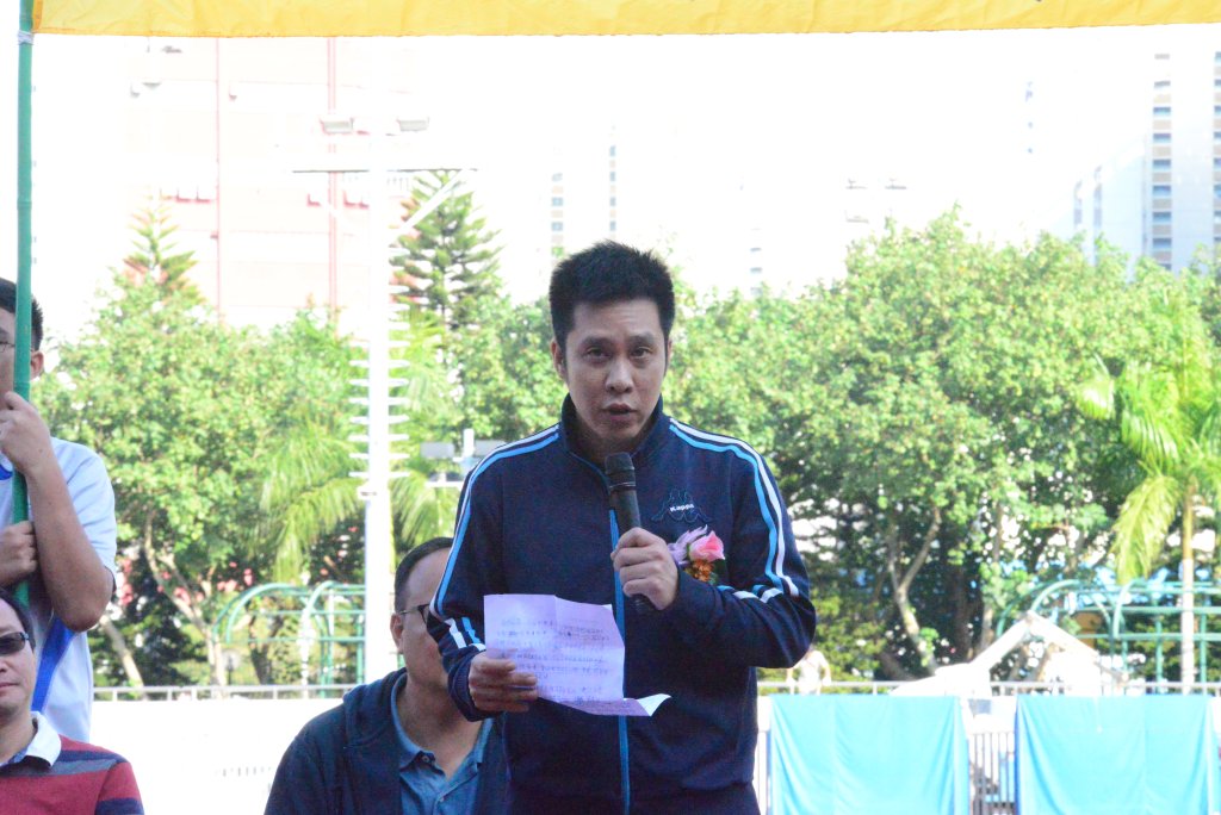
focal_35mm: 185
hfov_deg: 11.1
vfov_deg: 7.4
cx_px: 610
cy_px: 408
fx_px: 6278
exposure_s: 1/800
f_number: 25
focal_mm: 185
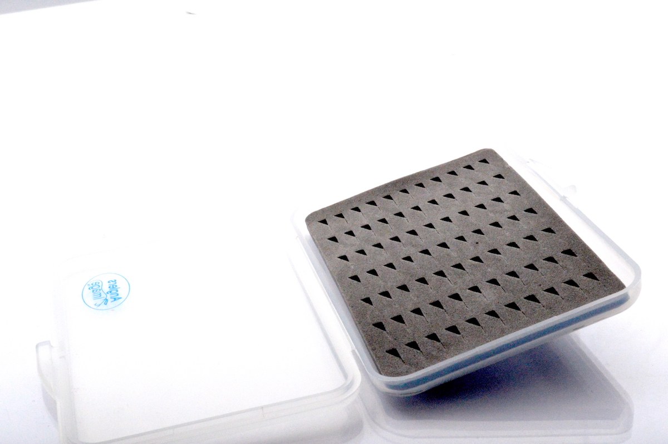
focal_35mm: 63
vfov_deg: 21.5
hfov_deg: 31.9
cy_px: 222
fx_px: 1168
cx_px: 334
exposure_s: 1/200
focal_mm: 42
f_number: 29
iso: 1600
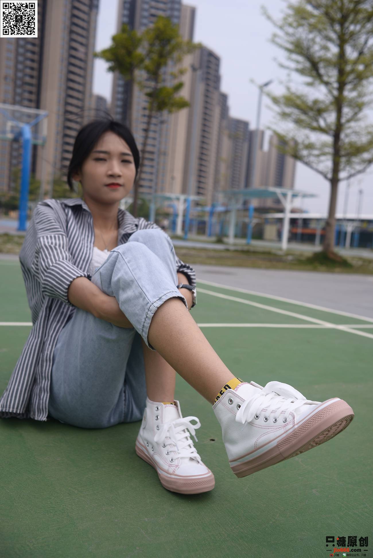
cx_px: 186
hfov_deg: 37.9
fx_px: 543
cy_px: 279
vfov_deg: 54.4
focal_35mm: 35
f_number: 5.6
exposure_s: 1/800
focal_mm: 35
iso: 100
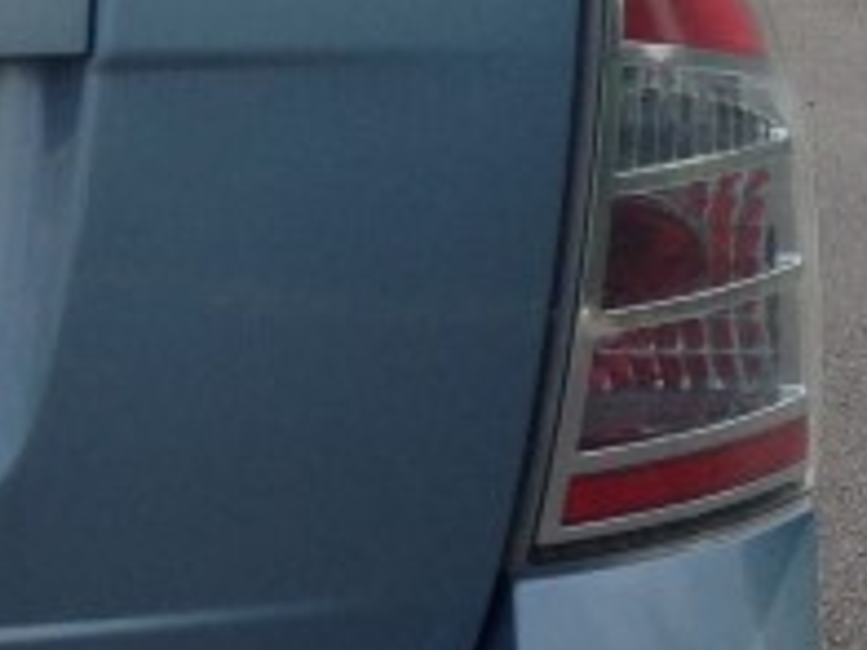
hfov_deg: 10.3
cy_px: 172
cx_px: -1070
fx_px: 4308
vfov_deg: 8.6
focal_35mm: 172
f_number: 2.4
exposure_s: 1/1595
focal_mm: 4.12
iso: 50
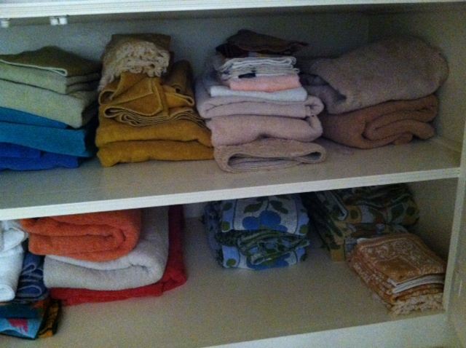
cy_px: 174
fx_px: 470
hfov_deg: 52.7
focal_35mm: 35
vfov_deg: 40.6
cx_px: 233
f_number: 2.8
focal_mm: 3.85
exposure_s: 1/15
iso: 1000
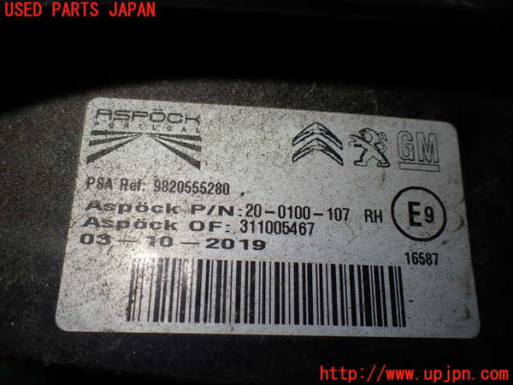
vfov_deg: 46.8
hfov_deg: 60.0
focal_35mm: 30
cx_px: 256
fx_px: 445
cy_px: 192
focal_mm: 5.4
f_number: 2.3
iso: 100
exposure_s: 1/160
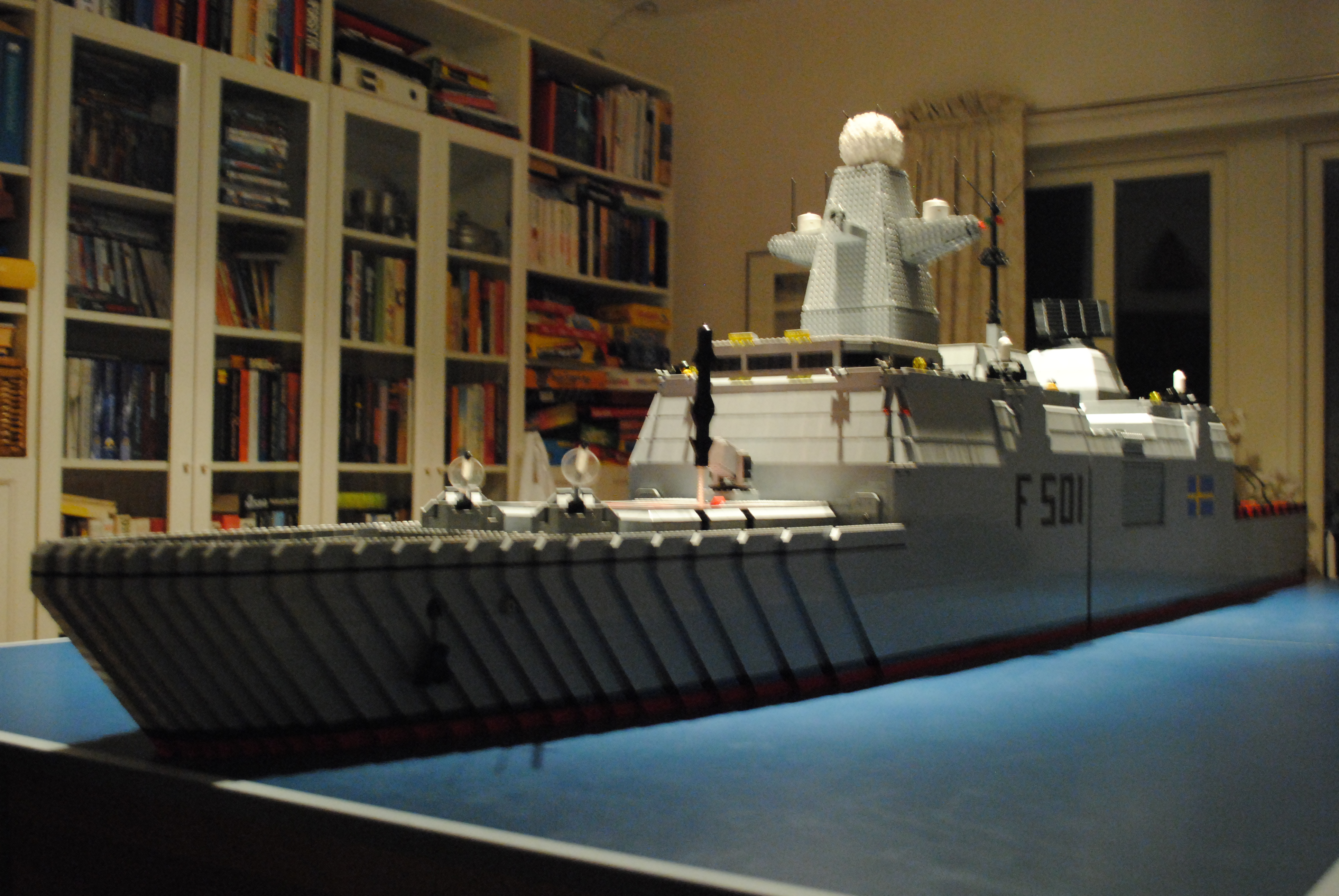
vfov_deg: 34.3
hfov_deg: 49.5
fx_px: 1452
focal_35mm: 39
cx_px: 670
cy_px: 448
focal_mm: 26
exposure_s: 1/15
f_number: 4.2
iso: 1600
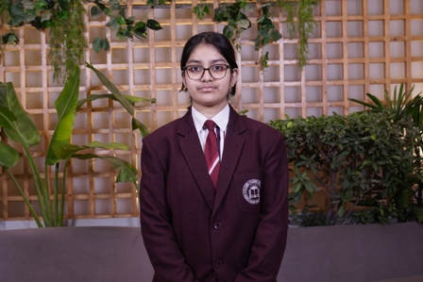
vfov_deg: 28.1
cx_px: 212
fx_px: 564
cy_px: 141
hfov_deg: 41.1
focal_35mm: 48
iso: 640
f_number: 5
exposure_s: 1/125
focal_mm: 32
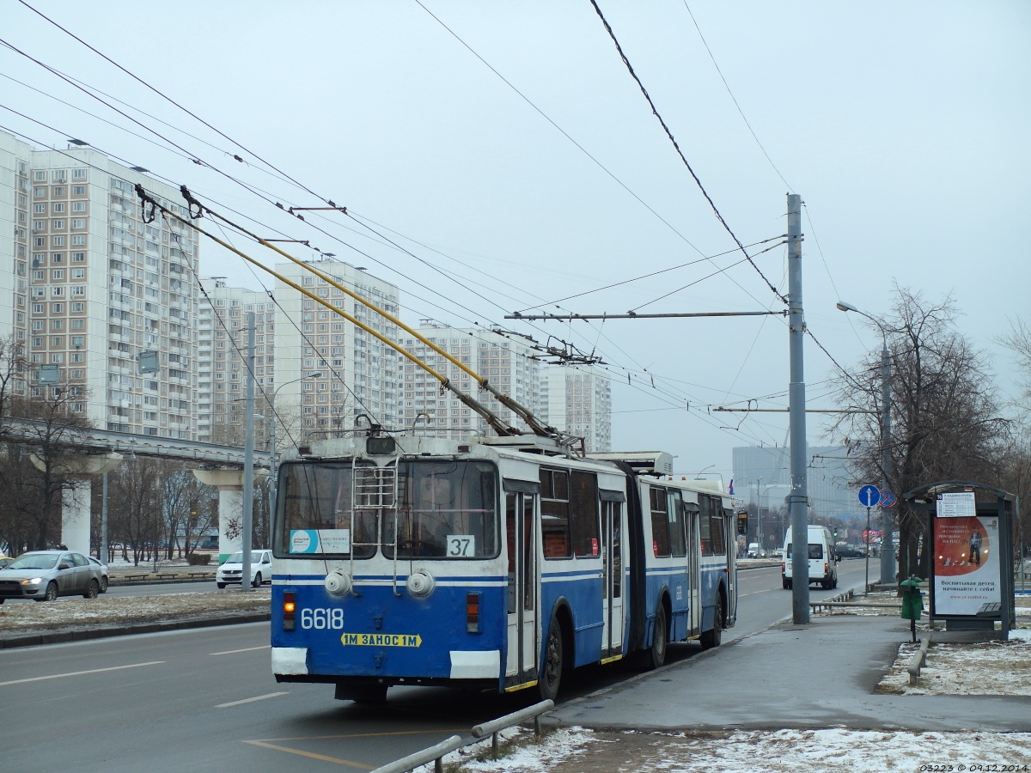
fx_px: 1847
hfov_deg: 31.2
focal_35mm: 62
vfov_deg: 23.7
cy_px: 386
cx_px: 516
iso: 80
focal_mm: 13.4
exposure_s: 1/250
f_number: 2.7
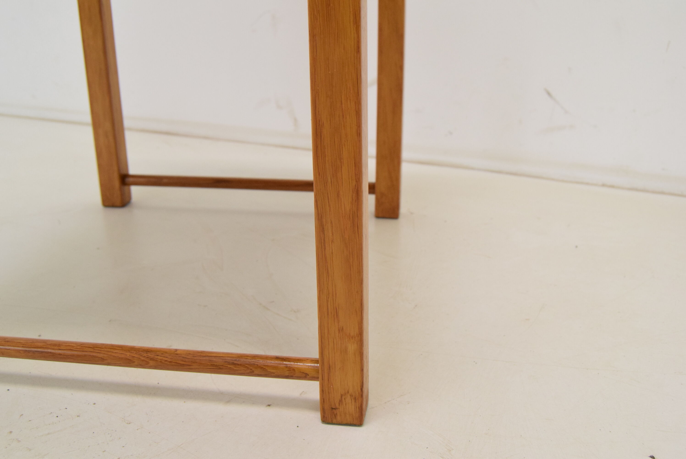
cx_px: 343
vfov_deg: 34.3
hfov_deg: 49.5
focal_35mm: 39
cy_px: 230
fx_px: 744
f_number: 6.3
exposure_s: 1/160
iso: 1600
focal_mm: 26
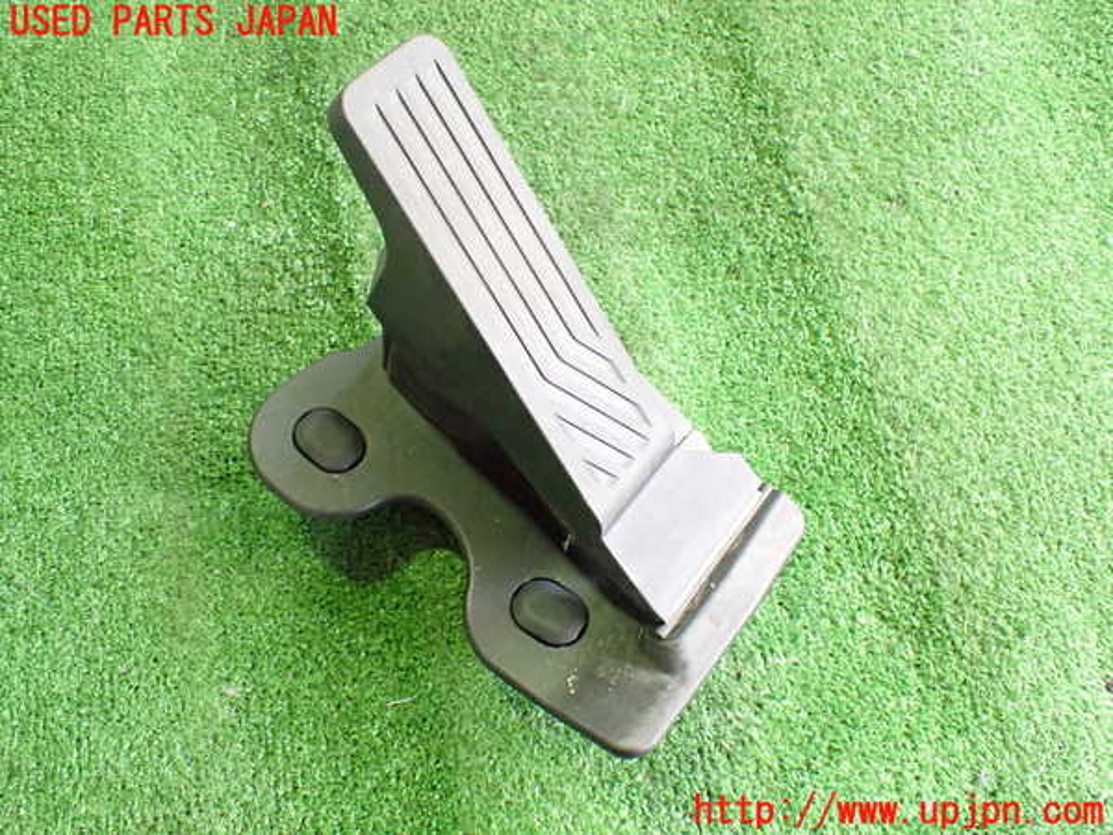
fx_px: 965
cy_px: 418
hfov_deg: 60.0
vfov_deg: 46.8
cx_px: 556
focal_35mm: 30
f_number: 2.3
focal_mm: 5.4
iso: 800
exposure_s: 1/60
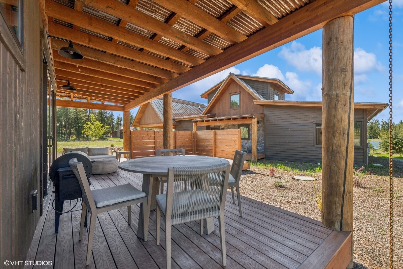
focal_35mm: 15
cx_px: 202
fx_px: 168
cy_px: 134
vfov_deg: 77.3
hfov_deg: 100.4
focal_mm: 10
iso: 100
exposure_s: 1/200
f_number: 6.3
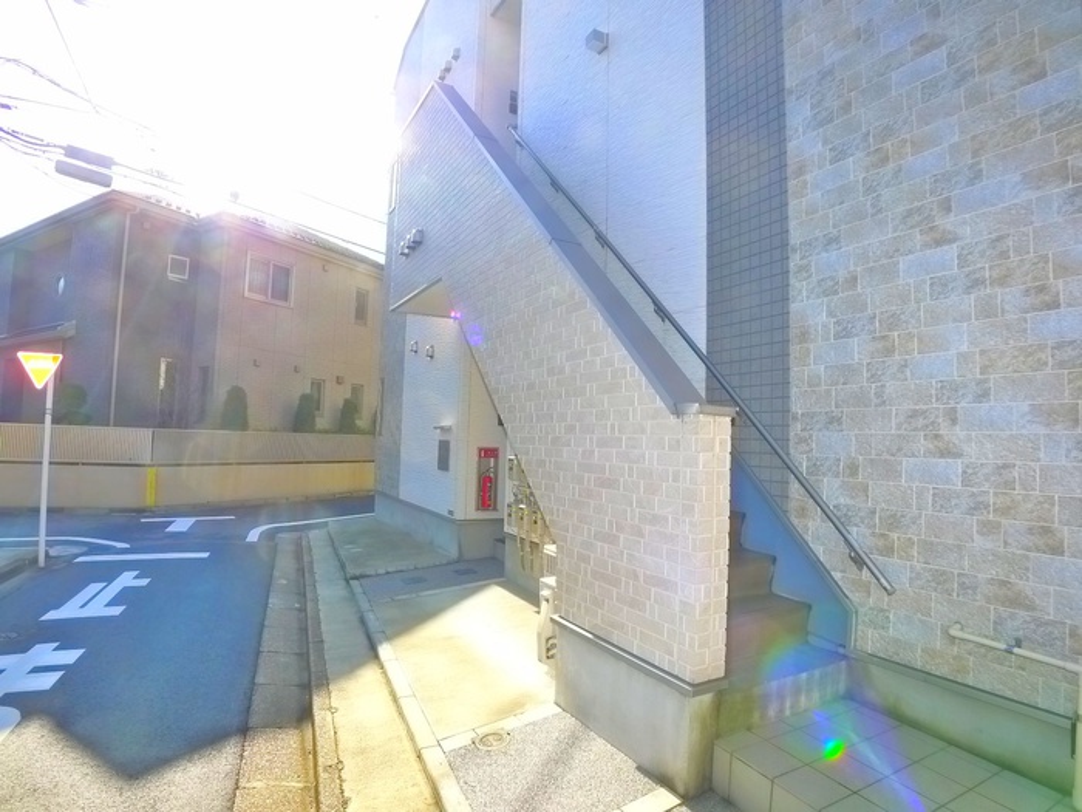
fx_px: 750
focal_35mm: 24
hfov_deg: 71.6
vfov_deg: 56.8
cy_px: 406
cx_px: 541
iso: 400
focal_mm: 5.1
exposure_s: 1/500
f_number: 3.2
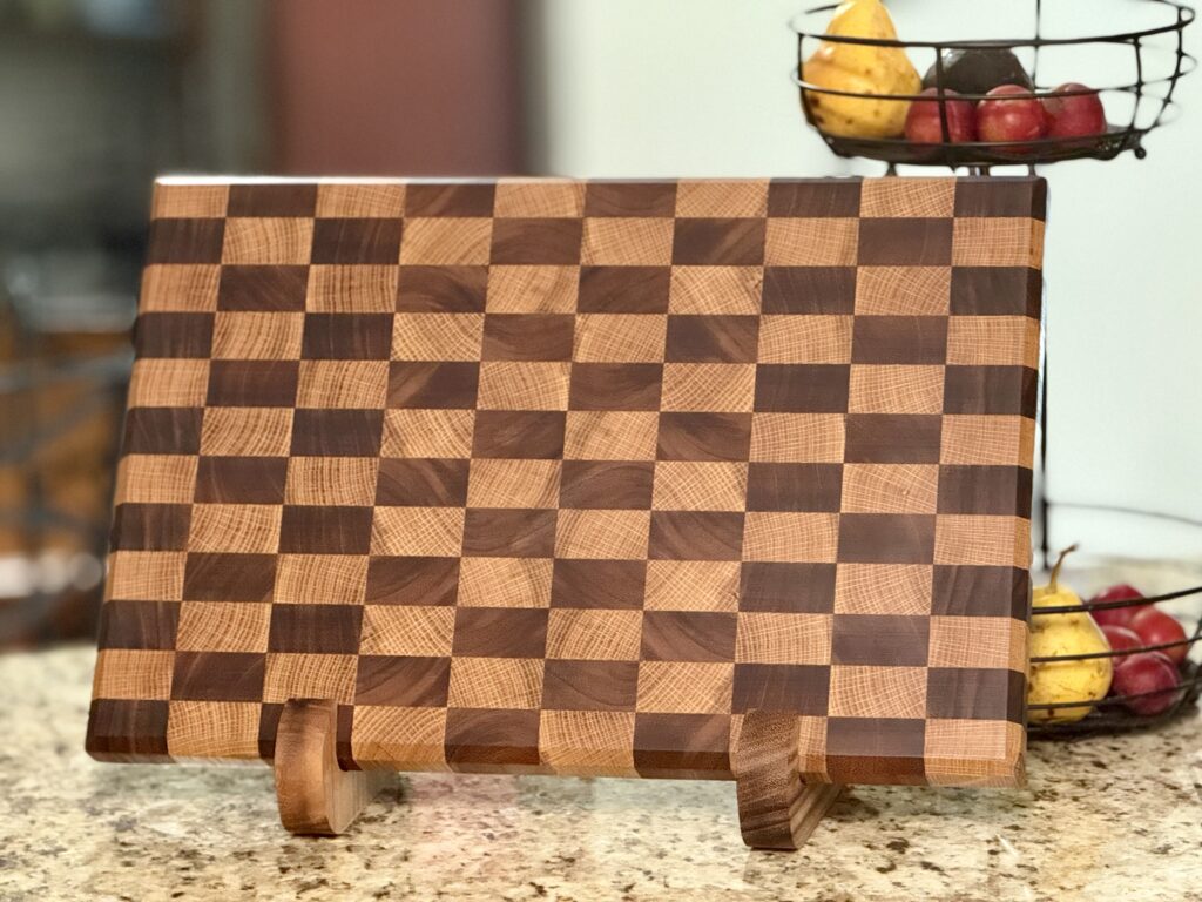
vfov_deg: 12.3
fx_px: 4167
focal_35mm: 120
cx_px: 601
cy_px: 451
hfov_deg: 16.4
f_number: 2.8
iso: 1000
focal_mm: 15.66
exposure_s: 1/40
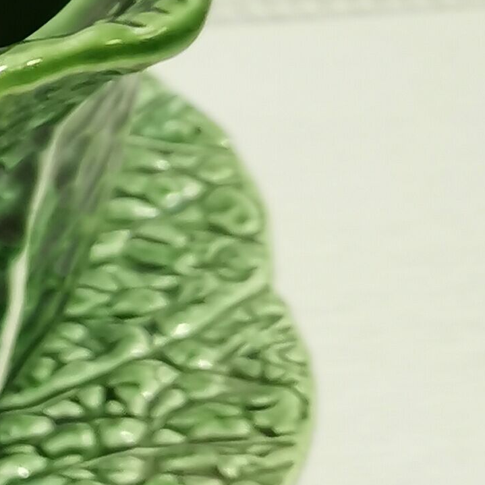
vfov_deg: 12.4
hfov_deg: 11.5
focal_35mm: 139
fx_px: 2203
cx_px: -434
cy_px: -7
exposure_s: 1/50
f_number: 1.8
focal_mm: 5.58
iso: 160
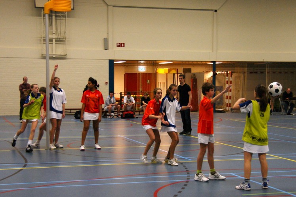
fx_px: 456
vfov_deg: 24.3
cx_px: 150
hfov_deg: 36.0
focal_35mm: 56
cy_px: 95
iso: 800
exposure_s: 1/100
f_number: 4.5
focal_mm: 35
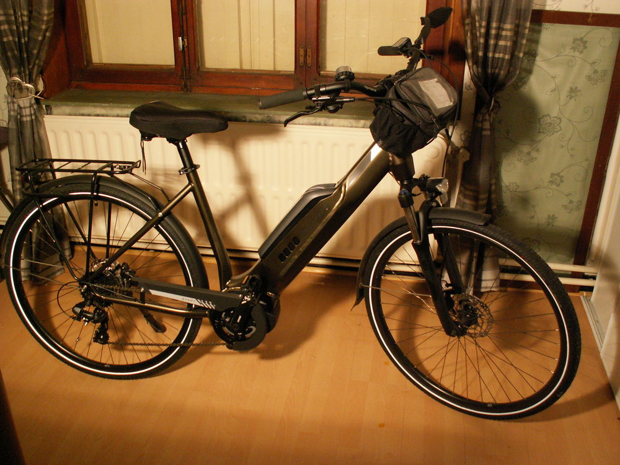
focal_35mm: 35
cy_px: 232
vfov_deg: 40.7
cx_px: 310
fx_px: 627
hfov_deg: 52.6
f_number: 2.8
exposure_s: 1/30
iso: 160
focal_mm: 5.86
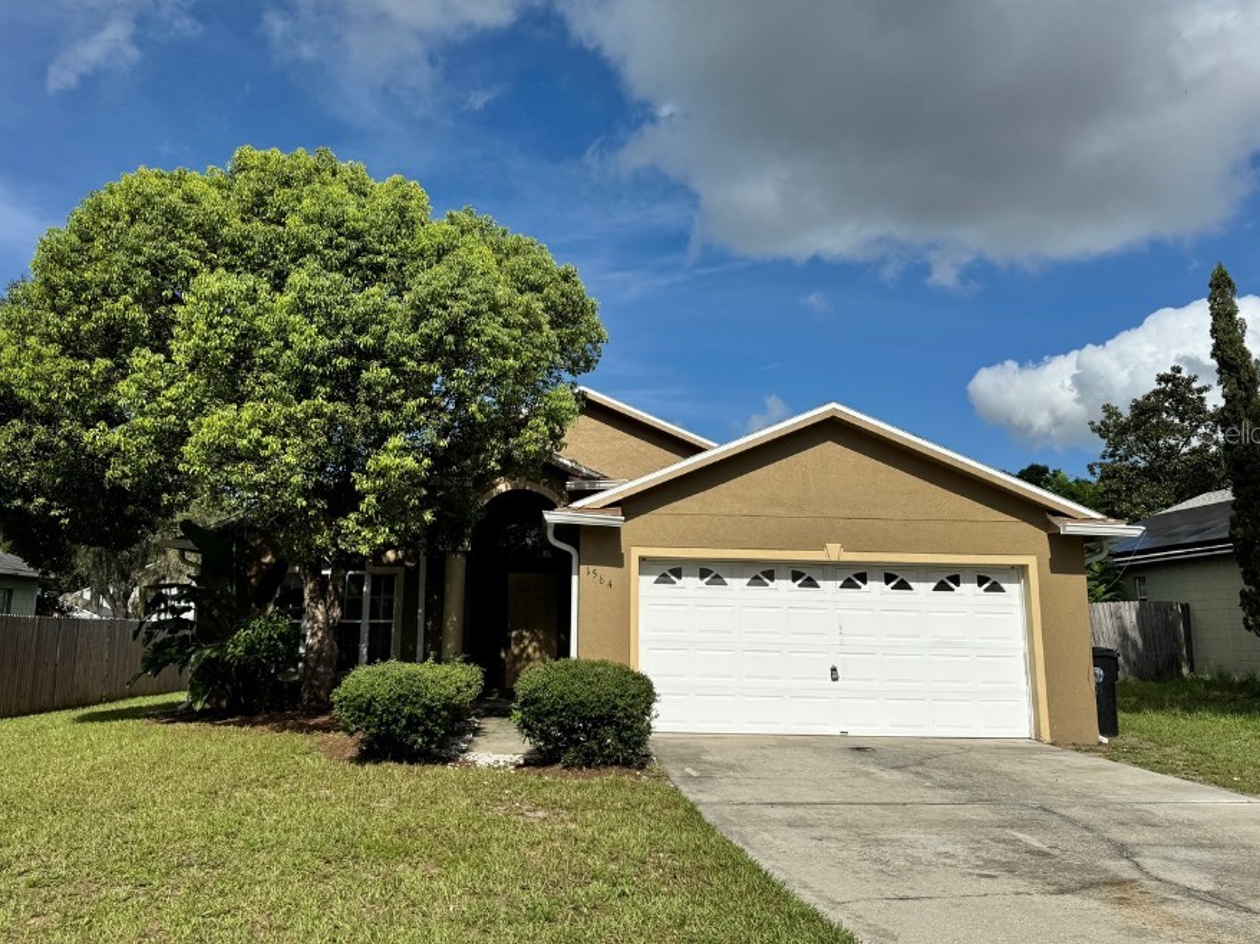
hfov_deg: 63.4
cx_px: 601
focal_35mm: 28
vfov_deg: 49.7
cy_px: 432
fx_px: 1019
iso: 80
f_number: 1.78
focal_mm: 6.76
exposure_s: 1/7937
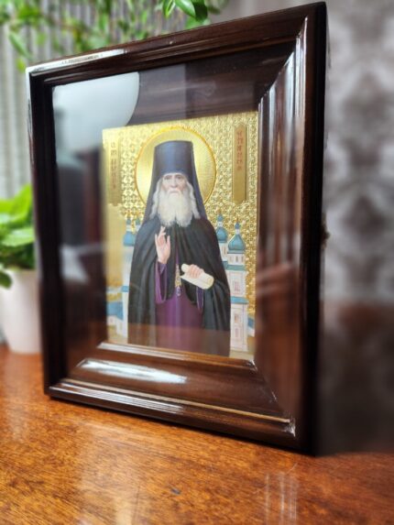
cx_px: 197
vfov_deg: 73.9
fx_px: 349
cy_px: 262
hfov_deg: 58.9
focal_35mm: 23
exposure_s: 1/100
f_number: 1.8
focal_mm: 5.4
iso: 400
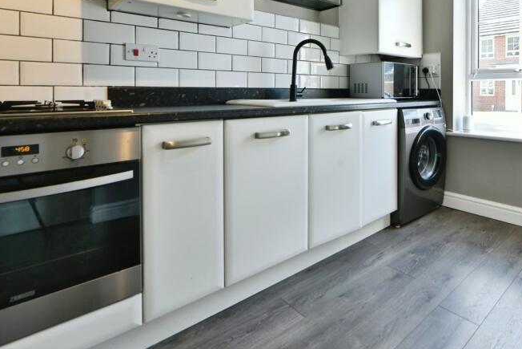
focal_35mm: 22
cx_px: 352
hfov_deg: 75.8
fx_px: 319
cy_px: 104
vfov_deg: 55.5
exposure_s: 1/30
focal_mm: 14
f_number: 9
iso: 500
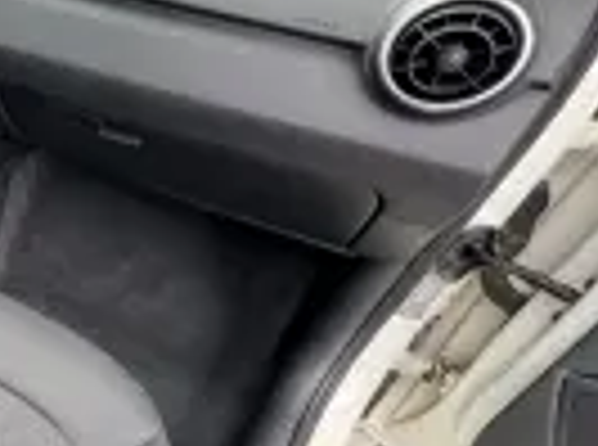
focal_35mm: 38
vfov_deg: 37.3
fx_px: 655
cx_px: -171
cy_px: 284
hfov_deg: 35.0
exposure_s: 1/99
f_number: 2.2
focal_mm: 2.22
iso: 320
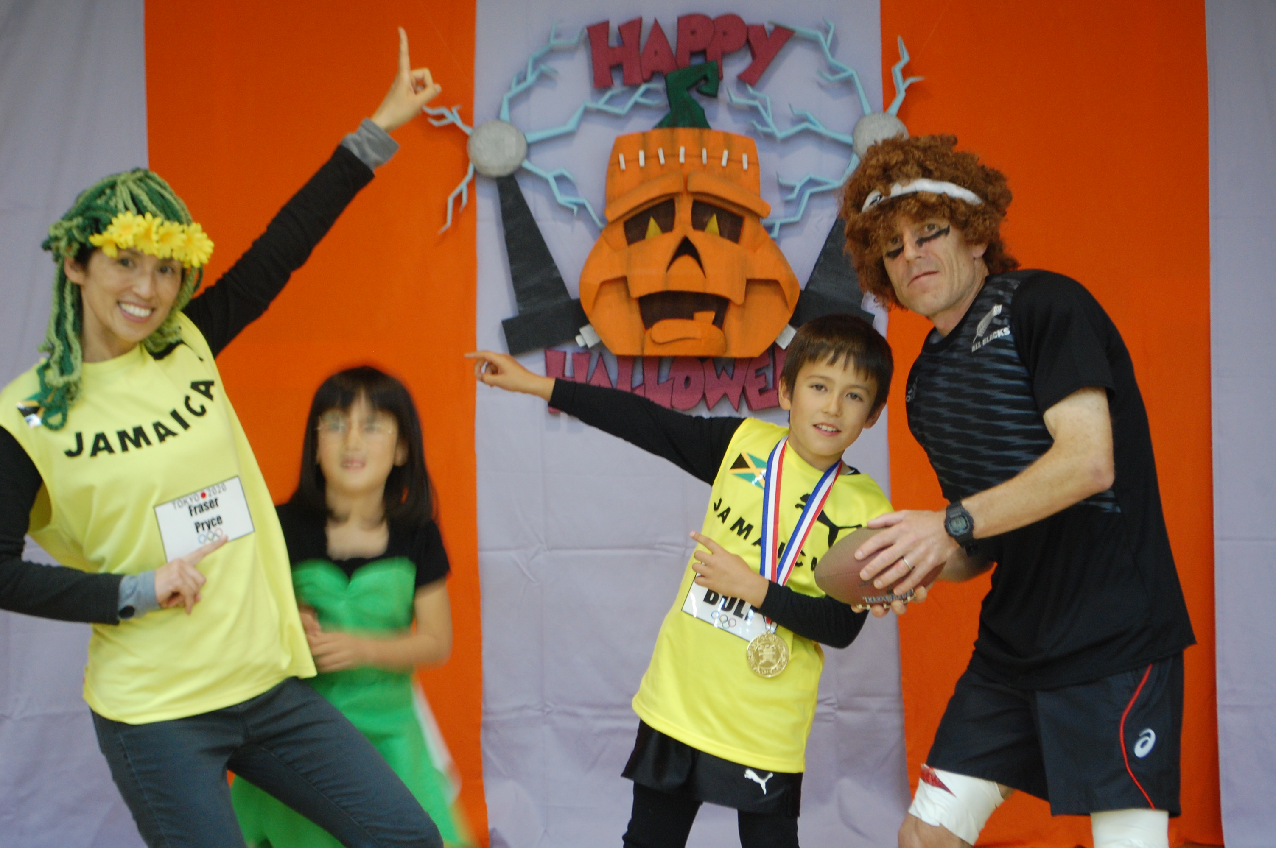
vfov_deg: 19.7
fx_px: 2443
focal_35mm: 69
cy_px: 424
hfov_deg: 29.3
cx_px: 638
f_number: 5.3
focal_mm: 46
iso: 800
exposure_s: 1/10
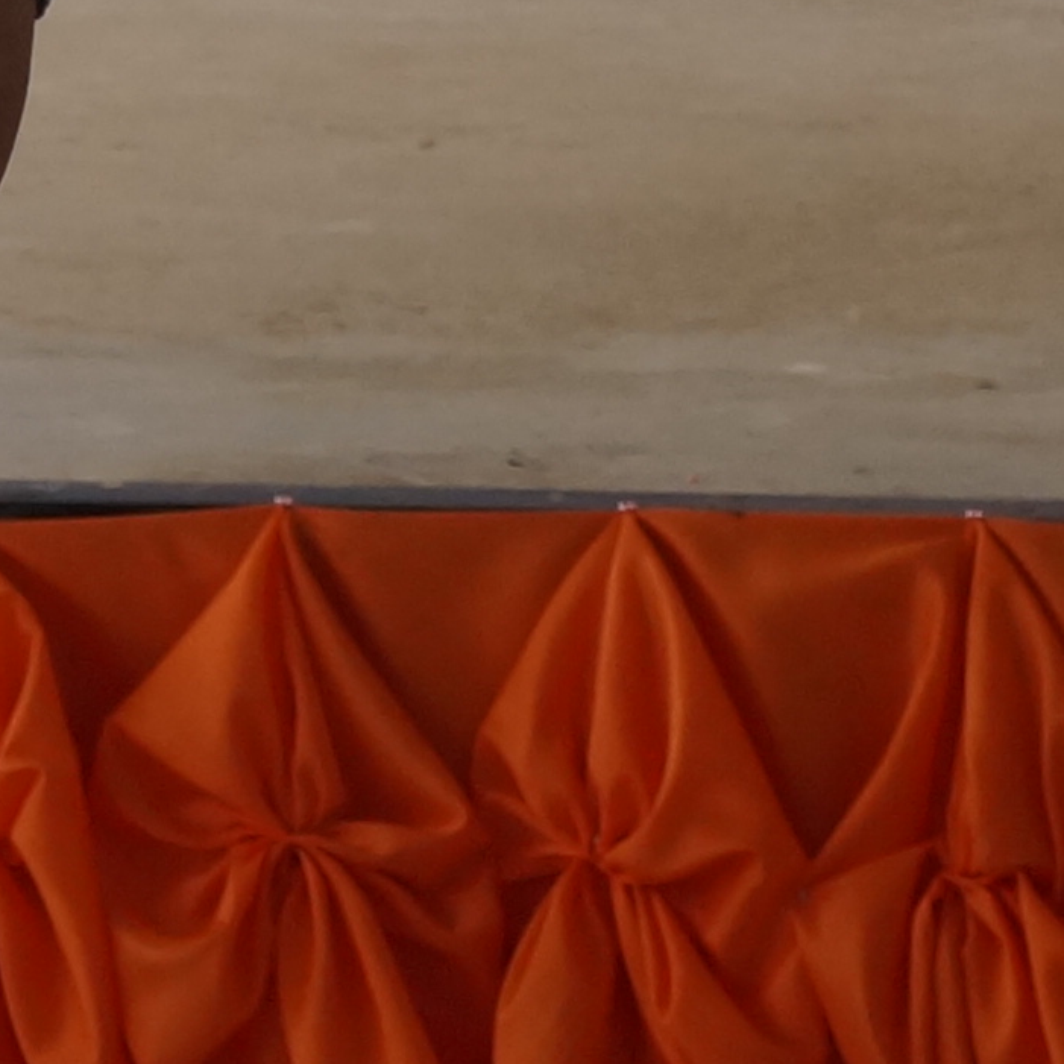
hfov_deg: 5.0
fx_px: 12078
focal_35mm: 347
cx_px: 129
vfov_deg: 5.0
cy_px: -800
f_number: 8
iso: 400
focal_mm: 35
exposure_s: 1/160
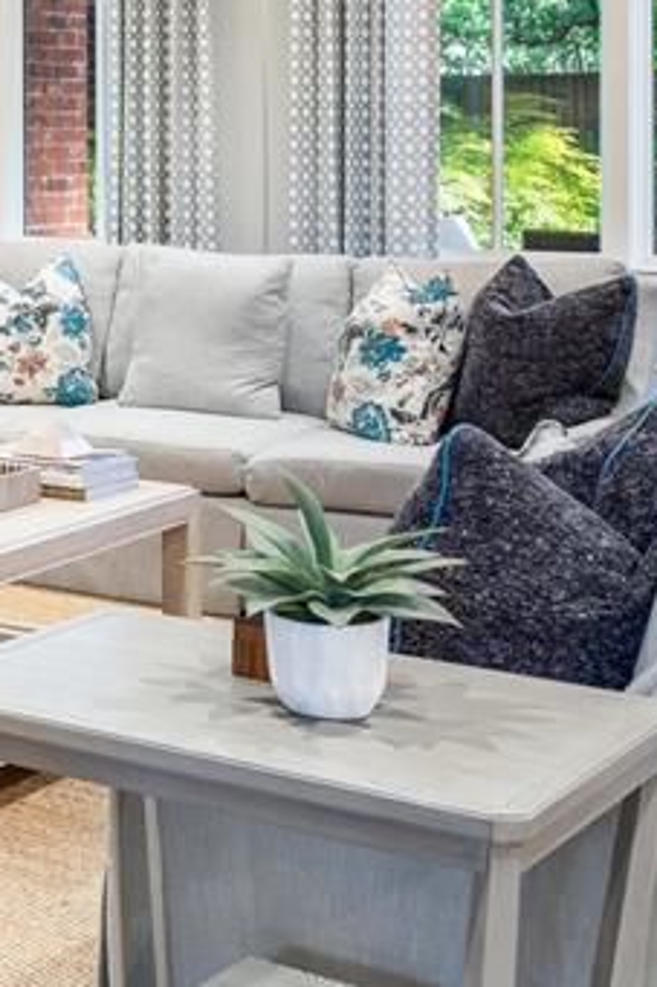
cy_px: 145
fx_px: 2055
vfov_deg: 26.3
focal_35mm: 75
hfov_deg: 16.3
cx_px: -370
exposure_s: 1/8
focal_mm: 25
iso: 800
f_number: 5.6
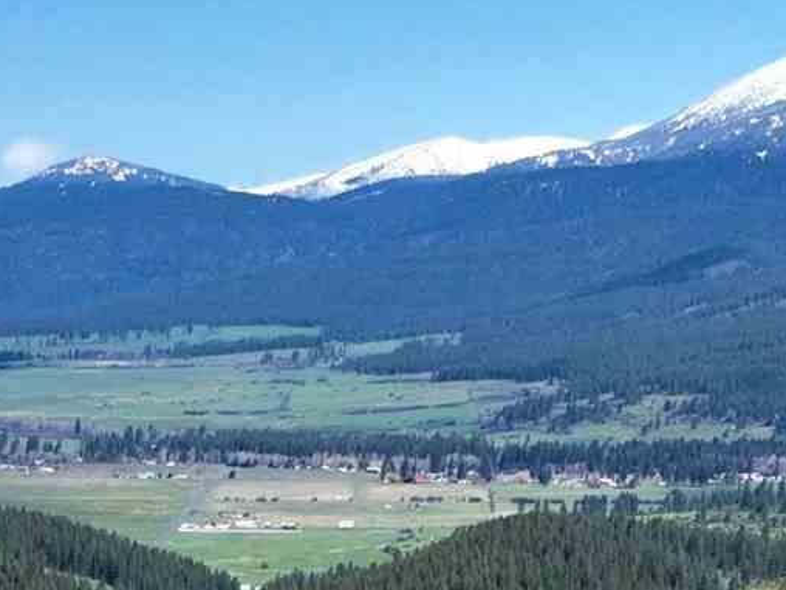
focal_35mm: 145
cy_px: 1480
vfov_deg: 9.1
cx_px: -153
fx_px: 3292
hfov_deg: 13.3
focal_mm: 12.29
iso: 200
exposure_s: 1/2500
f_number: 2.8
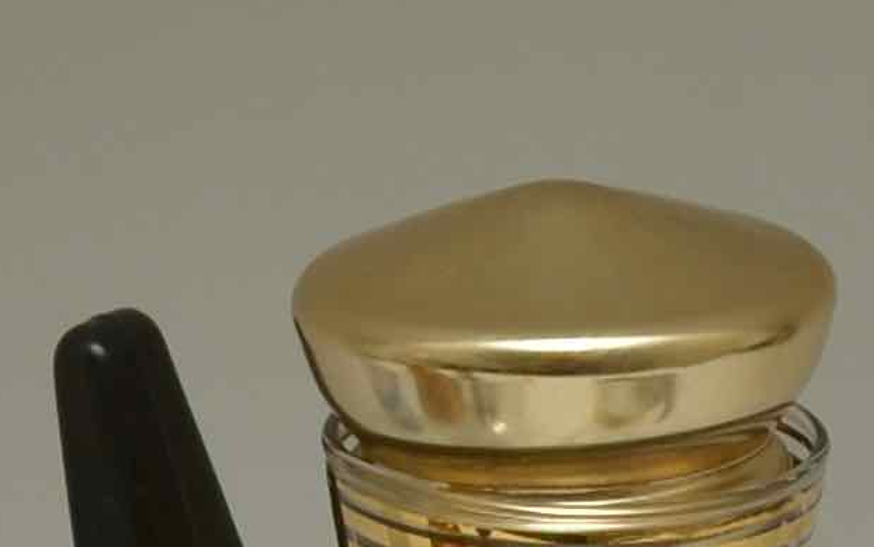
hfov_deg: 4.6
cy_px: 1942
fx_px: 10935
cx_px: -246
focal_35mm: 459
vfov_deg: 2.8
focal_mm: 38
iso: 100
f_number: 7.1
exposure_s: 1/250
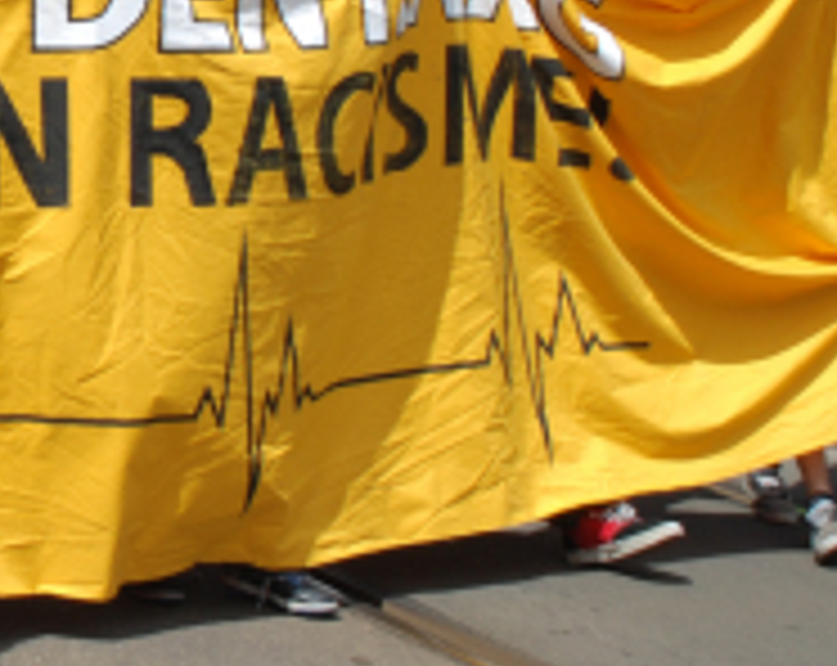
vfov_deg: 10.1
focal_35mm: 151
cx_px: -279
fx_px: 3723
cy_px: -94
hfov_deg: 12.4
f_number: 7.1
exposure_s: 1/200
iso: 100
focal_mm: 31
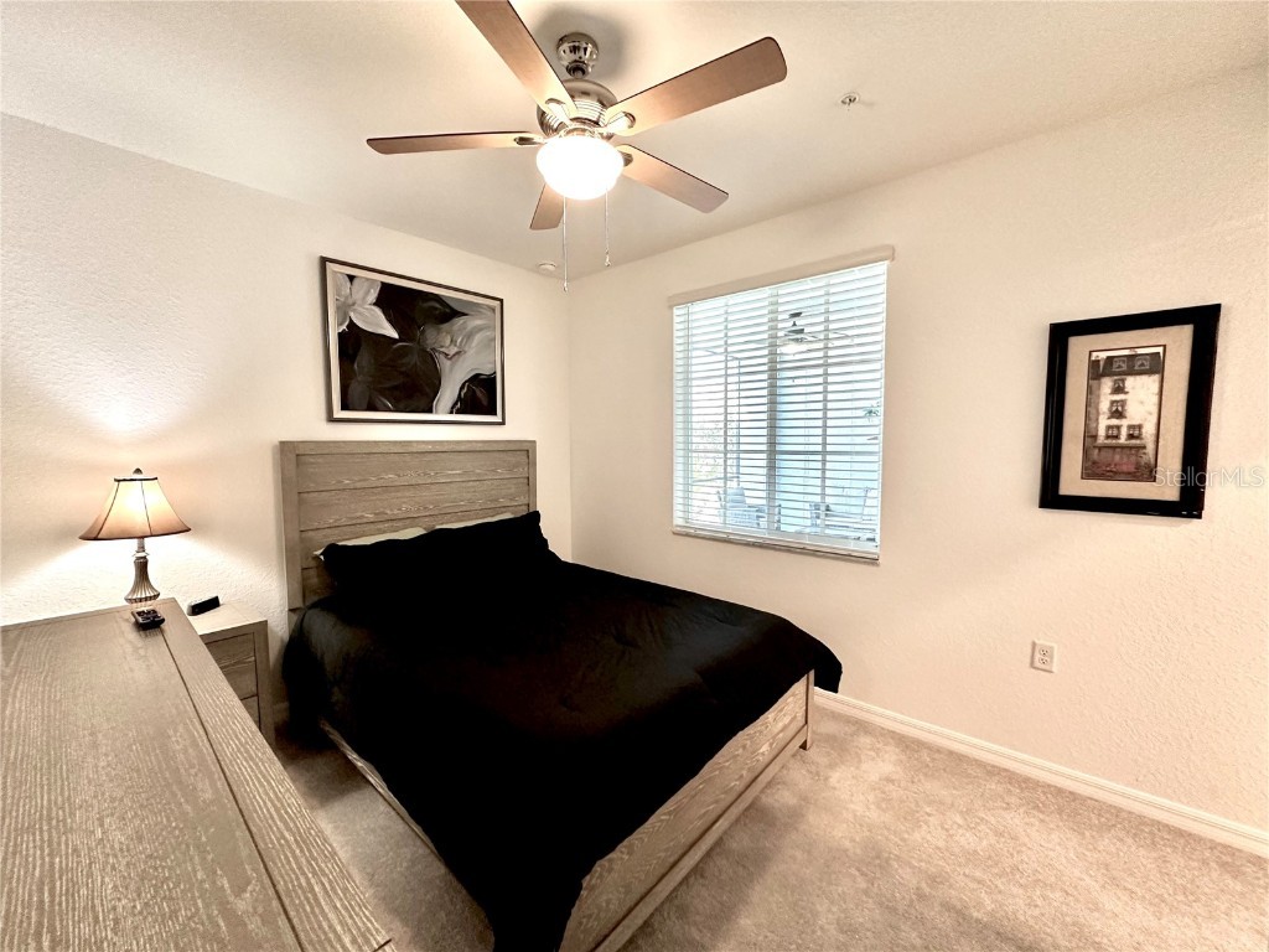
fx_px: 513
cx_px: 634
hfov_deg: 102.1
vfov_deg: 85.7
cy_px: 476
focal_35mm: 14
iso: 320
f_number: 2.2
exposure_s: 1/60
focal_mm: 2.22
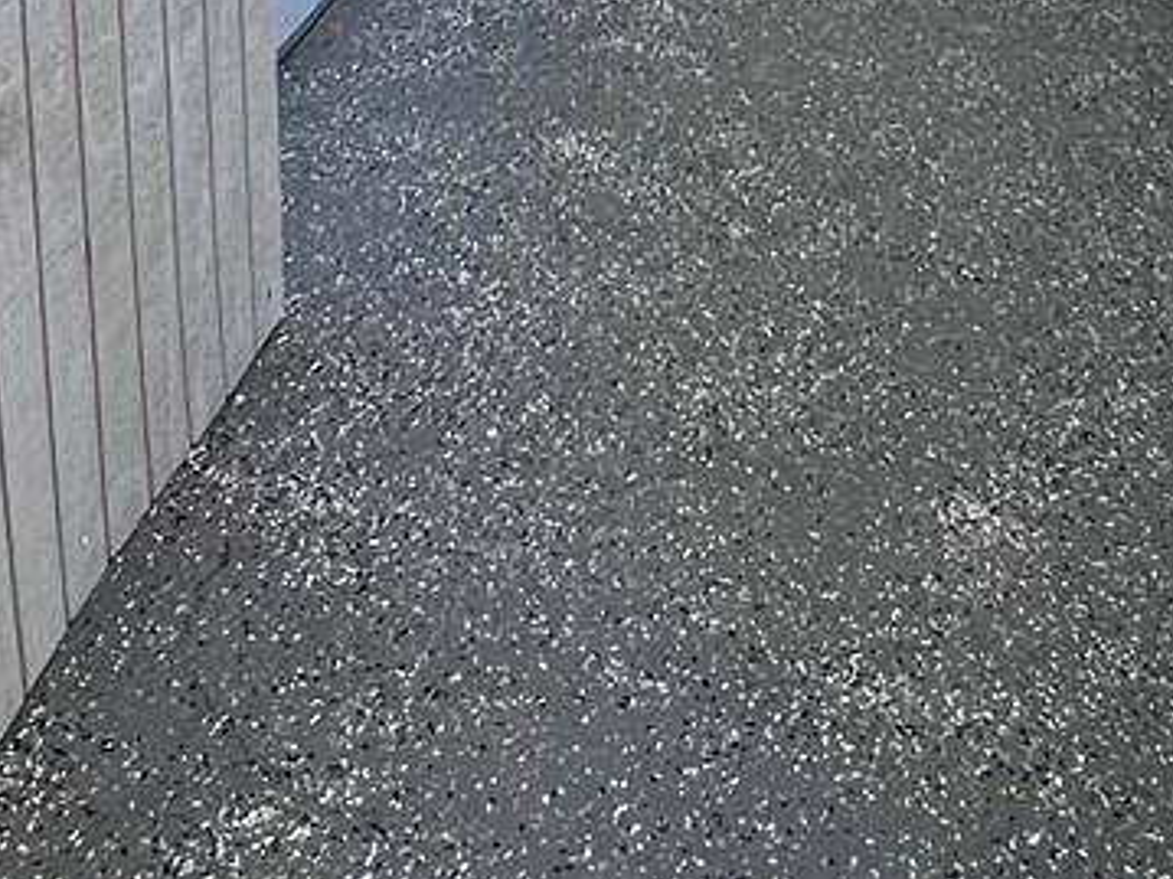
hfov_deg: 33.1
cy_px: -513
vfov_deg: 20.7
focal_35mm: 58
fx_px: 1965
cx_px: 725
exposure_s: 1/99
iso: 125
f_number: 1.8
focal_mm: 1.57
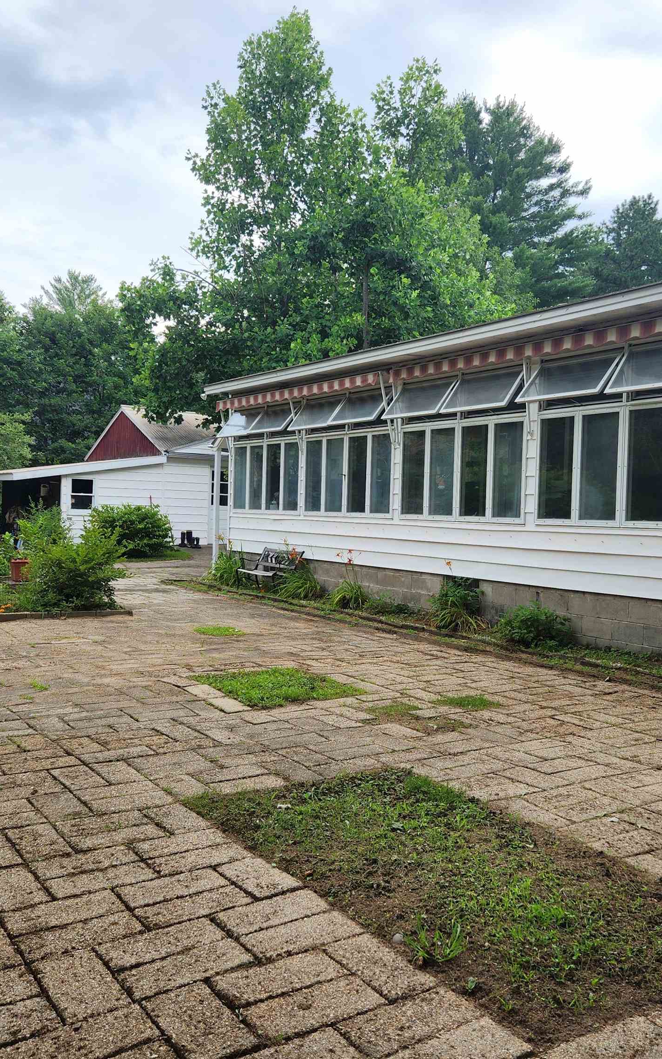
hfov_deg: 38.3
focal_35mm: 33
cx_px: 365
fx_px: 953
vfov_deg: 58.1
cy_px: 523
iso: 20
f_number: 1.8
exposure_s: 1/339
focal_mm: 5.4
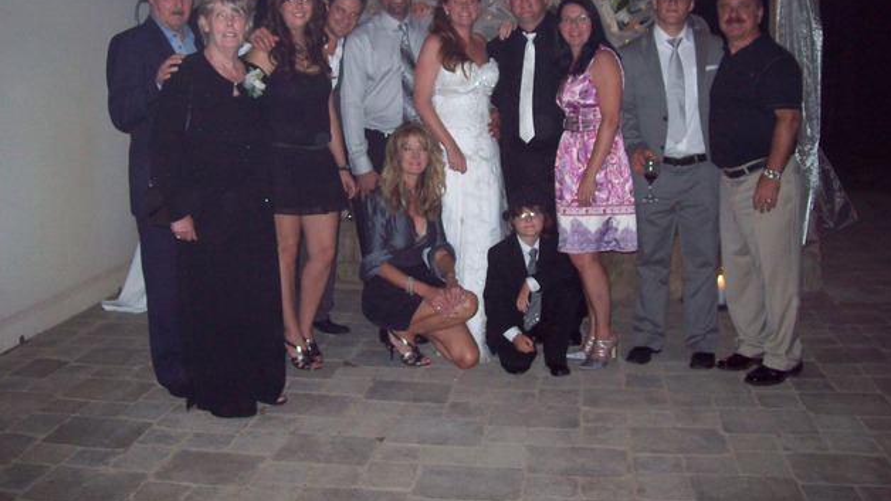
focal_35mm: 40
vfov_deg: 29.5
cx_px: 443
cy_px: 165
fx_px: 945
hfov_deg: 50.5
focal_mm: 6
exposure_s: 1/64
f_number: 2.7
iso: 200
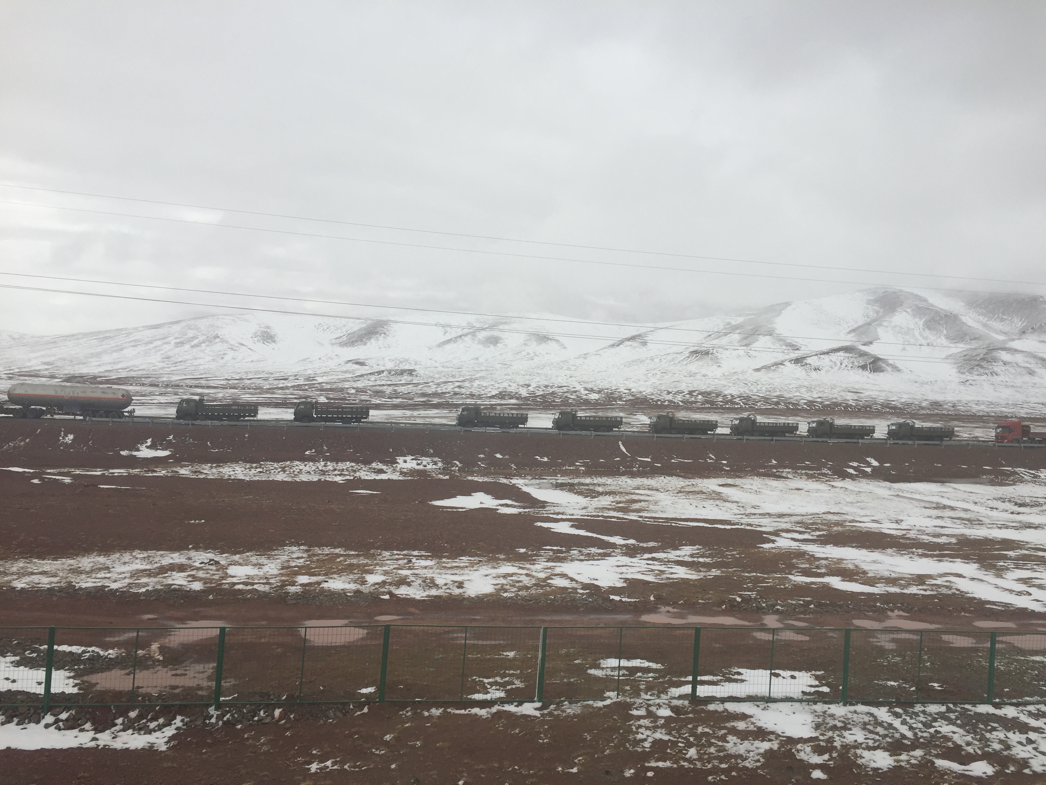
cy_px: 392
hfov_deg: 61.7
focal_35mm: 29
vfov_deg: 48.2
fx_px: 876
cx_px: 523
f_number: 2.2
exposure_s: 1/3968
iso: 32
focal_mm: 4.15
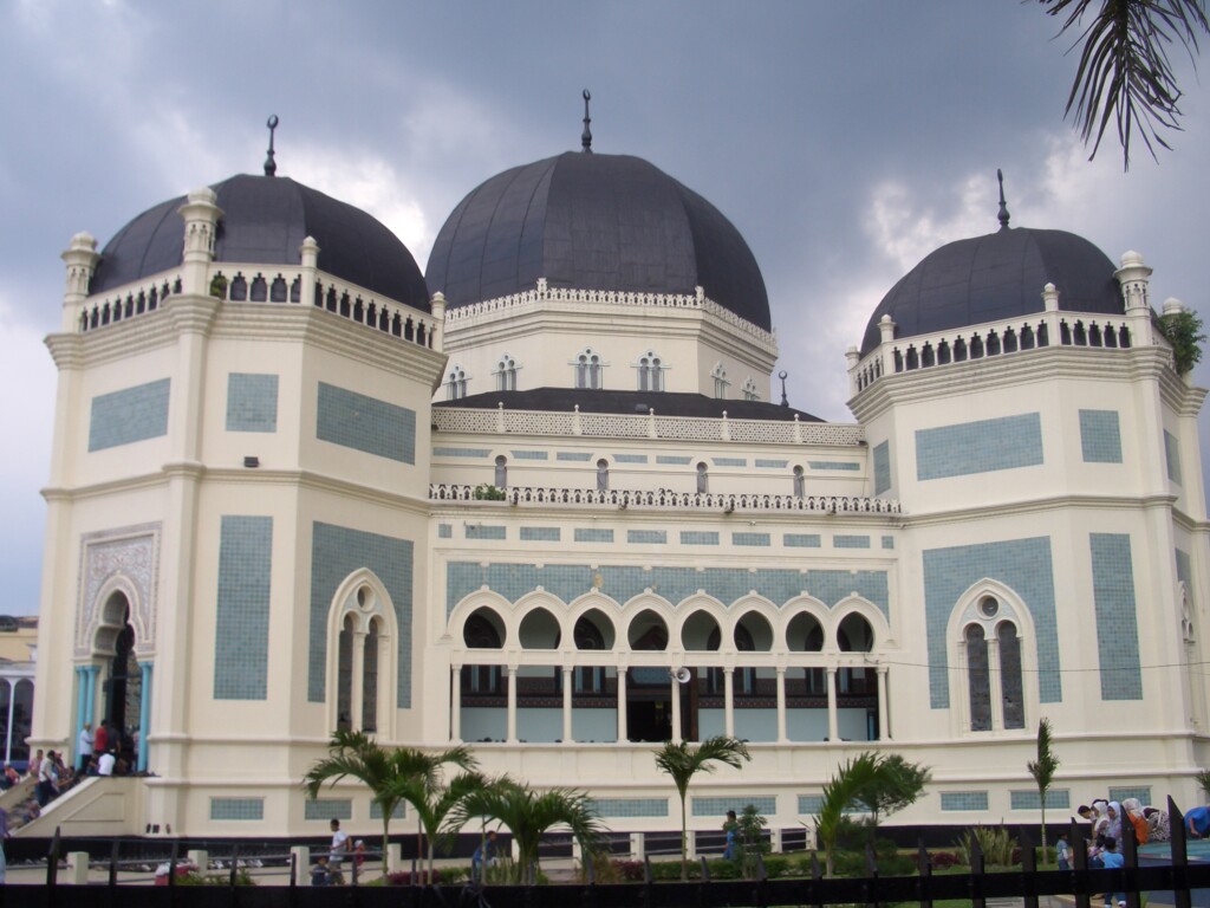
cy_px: 454
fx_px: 1433
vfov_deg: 35.1
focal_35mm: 41
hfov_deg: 45.8
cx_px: 605
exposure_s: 1/250
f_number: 4.6
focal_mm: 6.8
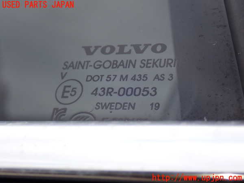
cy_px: 92
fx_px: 472
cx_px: 122
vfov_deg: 21.9
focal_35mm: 67
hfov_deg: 29.0
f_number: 3.8
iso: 100
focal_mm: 11.88
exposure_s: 1/200
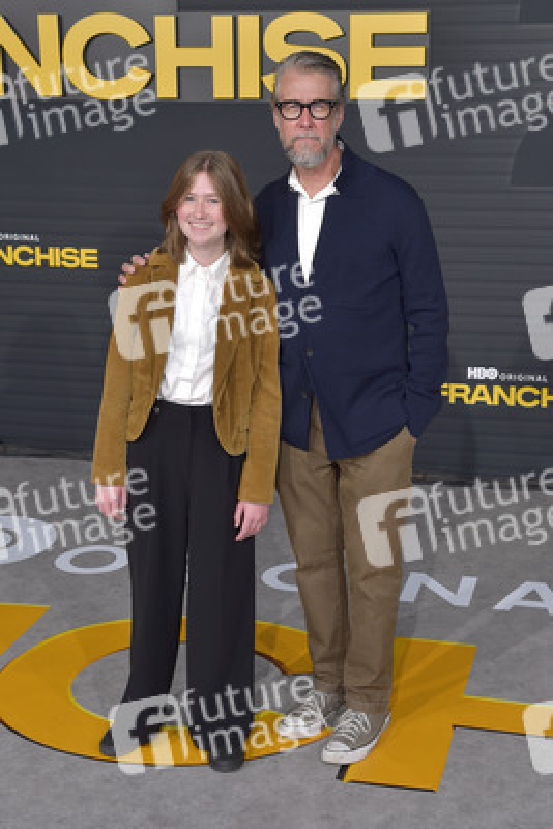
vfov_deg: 44.5
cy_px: 414
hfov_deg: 30.5
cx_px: 276
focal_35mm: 44
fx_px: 1013
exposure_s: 1/250
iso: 320
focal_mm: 44
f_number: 6.3
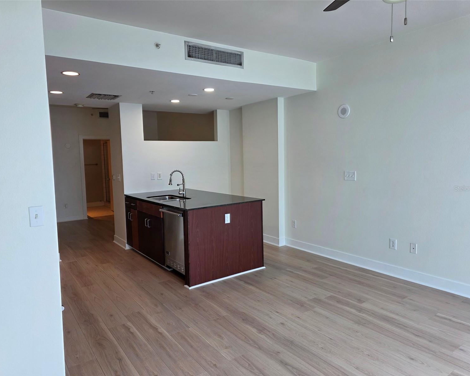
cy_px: 188
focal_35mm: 24
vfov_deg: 58.8
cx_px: 233
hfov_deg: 70.3
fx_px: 334
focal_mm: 6.3
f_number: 1.7
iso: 80
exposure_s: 1/120
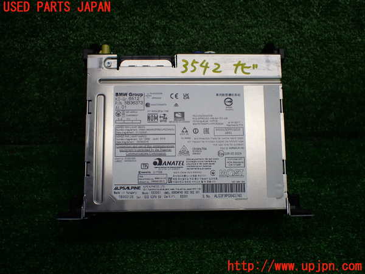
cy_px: 137
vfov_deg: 46.8
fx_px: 316
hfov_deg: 60.0
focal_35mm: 30
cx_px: 182
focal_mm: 5.4
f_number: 2.3
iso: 100
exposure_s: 1/125
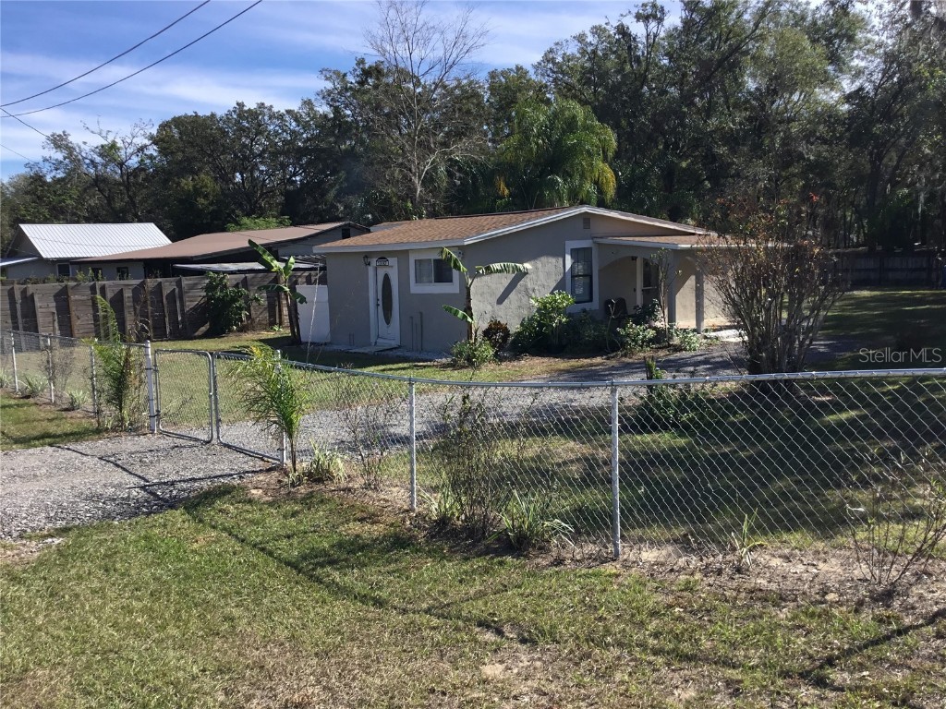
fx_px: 847
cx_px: 473
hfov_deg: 58.4
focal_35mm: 31
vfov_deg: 45.4
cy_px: 354
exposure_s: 1/1006
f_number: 2.4
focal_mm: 3.3
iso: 25
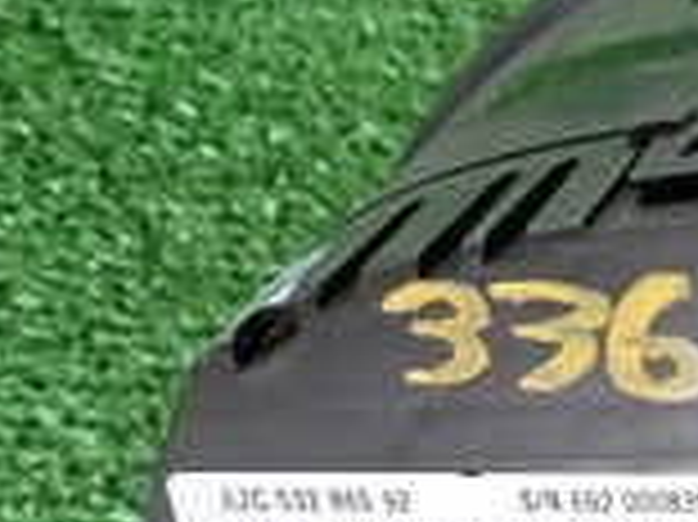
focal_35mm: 97
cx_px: 1301
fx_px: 1954
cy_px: 378
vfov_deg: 15.2
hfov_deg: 16.5
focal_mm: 4.5
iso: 320
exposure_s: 1/30
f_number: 2
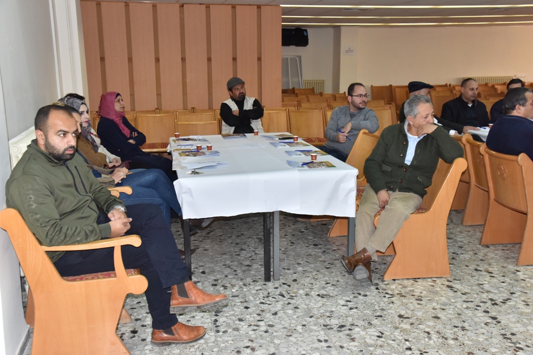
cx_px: 266
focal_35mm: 38
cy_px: 178
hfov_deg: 50.7
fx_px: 563
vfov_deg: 35.1
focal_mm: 38
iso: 2500
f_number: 8
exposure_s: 1/250
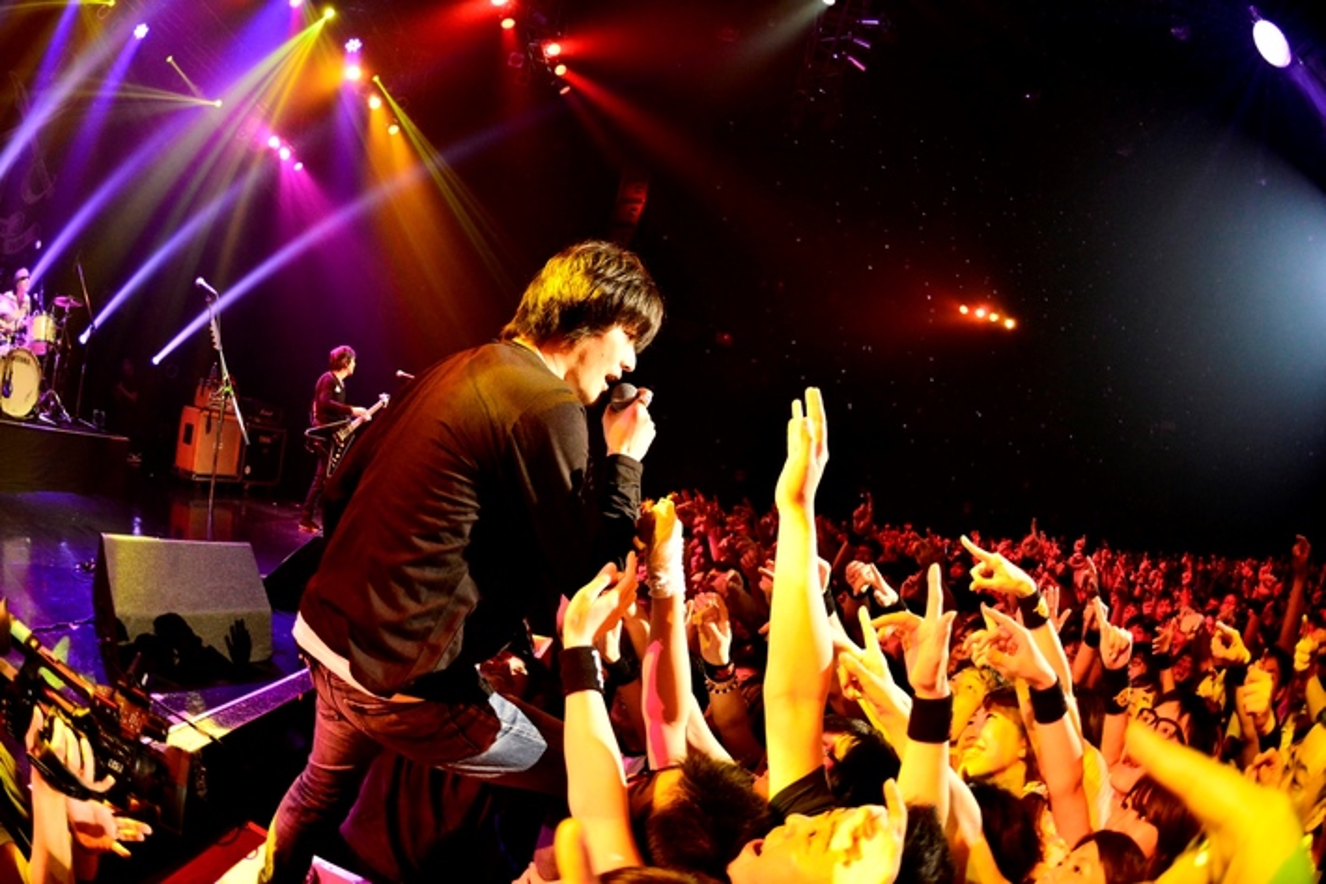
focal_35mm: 16
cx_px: 663
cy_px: 442
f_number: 3.2
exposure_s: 1/400
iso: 4000
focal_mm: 16
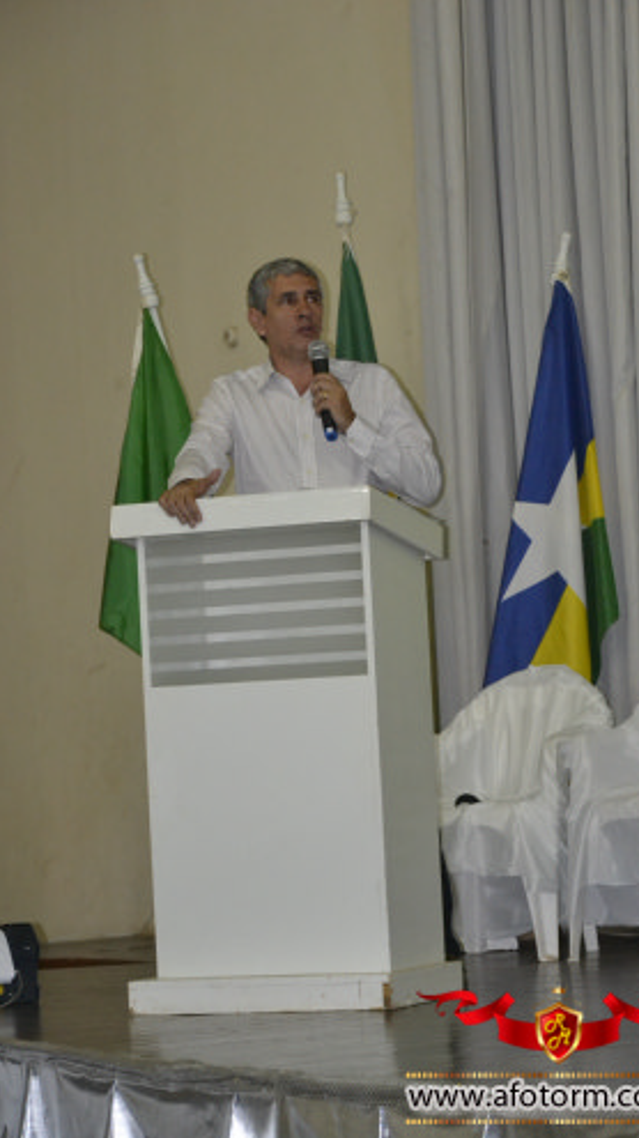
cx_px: 357
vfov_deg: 16.9
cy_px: 570
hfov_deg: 9.5
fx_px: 3830
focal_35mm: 127
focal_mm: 80
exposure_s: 1/60
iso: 3200
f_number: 5.6
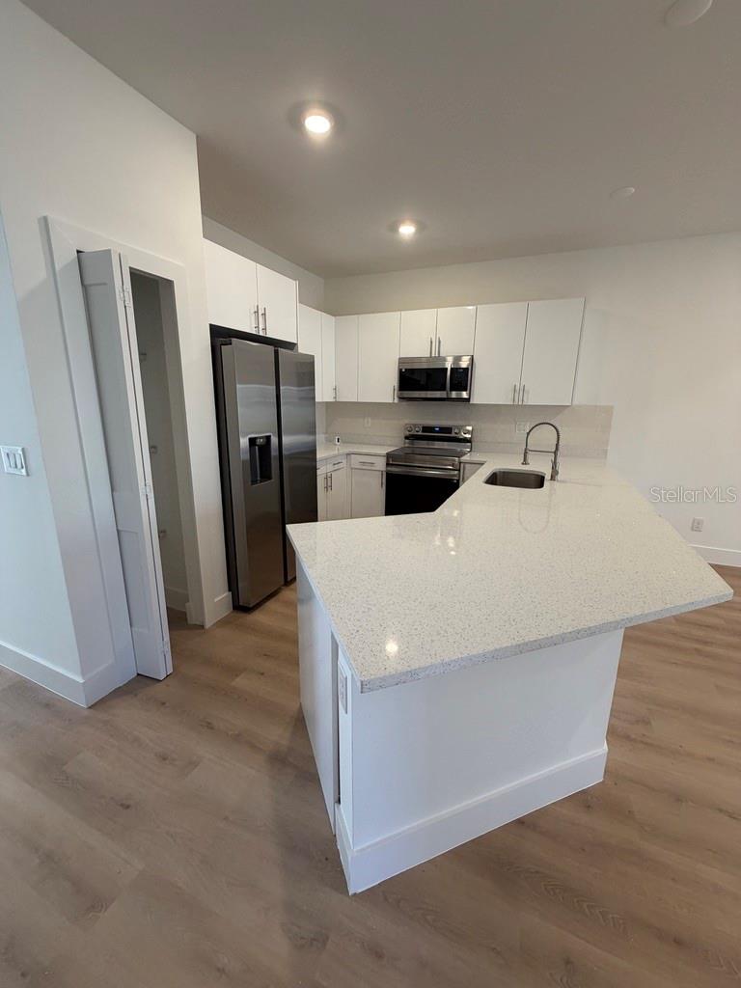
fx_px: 400
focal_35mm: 14
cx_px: 370
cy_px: 494
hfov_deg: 85.7
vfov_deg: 102.1
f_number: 2.2
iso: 250
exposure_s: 1/120
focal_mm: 2.22
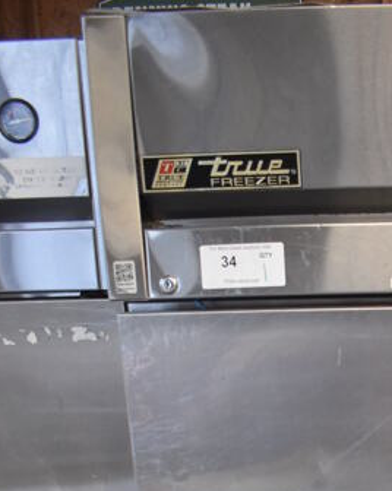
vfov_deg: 24.2
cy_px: 638
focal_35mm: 69
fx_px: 1002
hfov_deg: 21.2
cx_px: 407
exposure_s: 1/125
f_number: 3.5
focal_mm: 18
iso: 2000
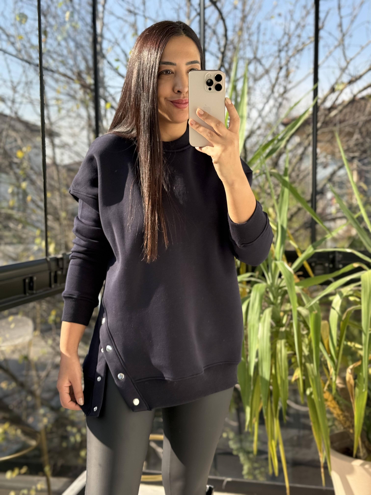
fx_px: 686
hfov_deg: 30.3
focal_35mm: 48
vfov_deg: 39.7
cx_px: 186
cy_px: 248
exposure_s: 1/846
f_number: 1.78
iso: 100
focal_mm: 6.76
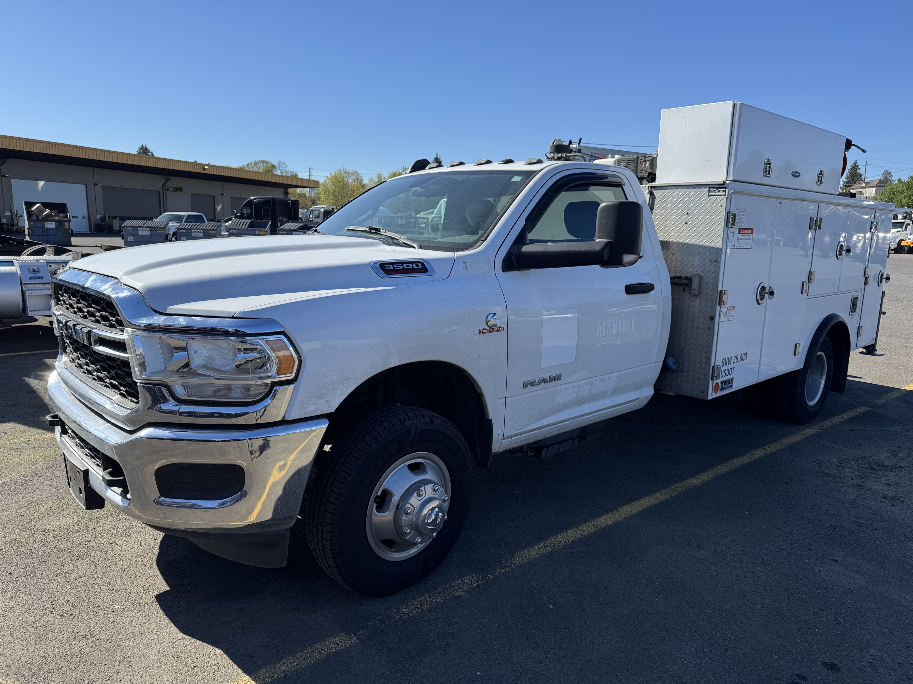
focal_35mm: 24
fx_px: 633
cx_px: 456
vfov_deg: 56.8
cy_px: 342
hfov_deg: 71.6
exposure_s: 1/3413
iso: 80
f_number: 1.78
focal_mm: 6.76
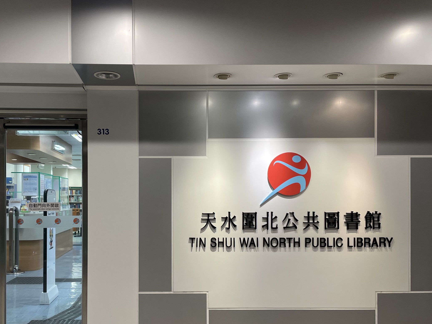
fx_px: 412
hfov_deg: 54.8
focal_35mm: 33
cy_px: 201
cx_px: 166
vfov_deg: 42.7
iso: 100
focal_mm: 4.2
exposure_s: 1/100
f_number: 1.6
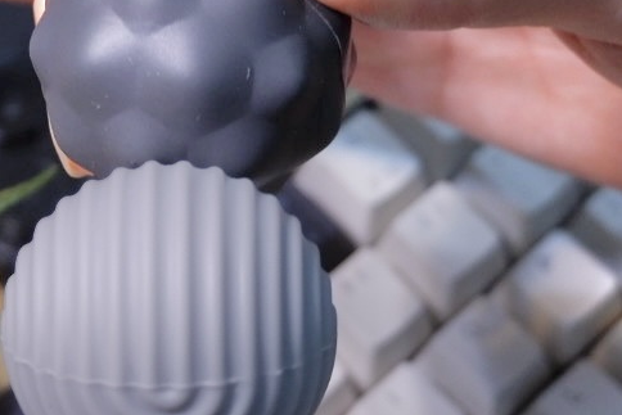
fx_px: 2661
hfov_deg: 13.3
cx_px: 153
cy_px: 252
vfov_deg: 8.9
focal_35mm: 154
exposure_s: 1/60
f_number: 4.5
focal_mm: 28.2
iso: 640
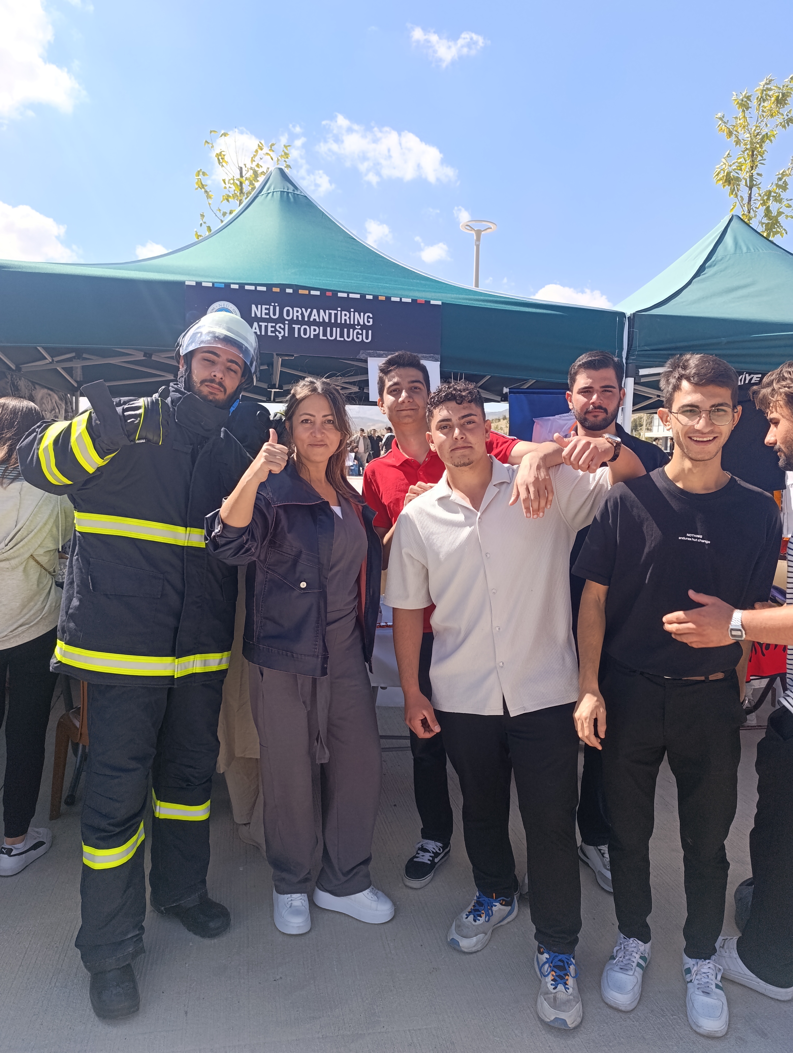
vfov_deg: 73.8
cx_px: 396
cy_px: 526
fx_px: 701
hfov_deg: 59.0
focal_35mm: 23
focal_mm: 6.14
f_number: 1.6
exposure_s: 1/389
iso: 50
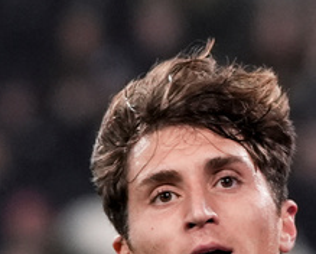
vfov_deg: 1.8
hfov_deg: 2.2
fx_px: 8207
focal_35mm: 876
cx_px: 550
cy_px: 383
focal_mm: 200
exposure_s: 1/1250
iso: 2000
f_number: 3.5
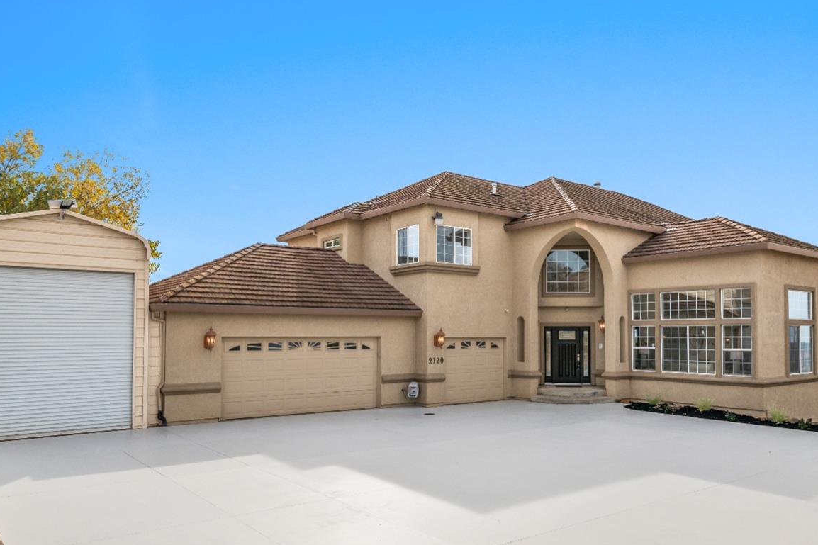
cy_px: 318
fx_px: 605
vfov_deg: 48.3
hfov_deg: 68.1
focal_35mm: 27
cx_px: 426
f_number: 8
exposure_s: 1/320
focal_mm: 20.5
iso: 100
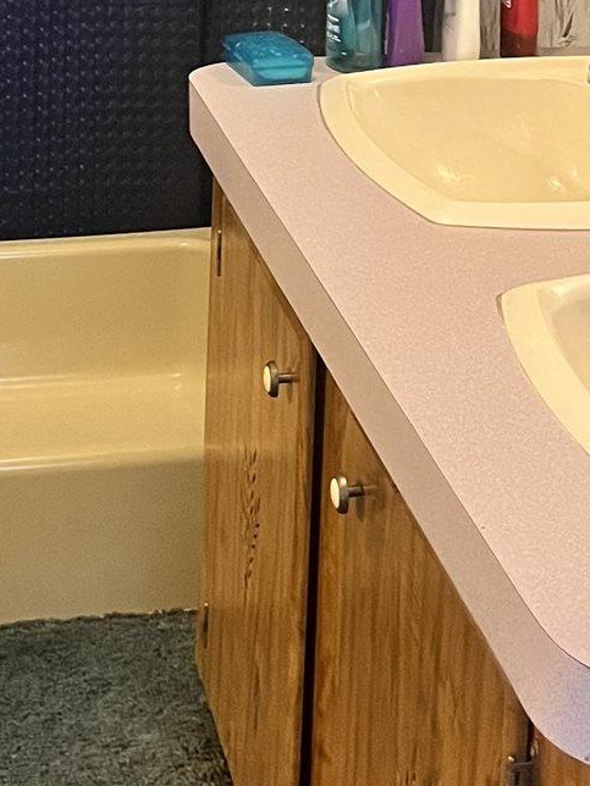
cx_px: 347
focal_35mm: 93
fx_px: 2113
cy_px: -164
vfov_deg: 19.8
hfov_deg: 15.9
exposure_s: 1/60
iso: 500
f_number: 1.6
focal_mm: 5.1
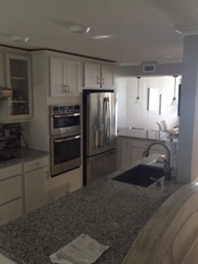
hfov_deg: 42.9
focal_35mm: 33
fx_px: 252
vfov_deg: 55.3
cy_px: 128
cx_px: 100
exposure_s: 1/24
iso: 250
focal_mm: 4.15
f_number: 2.2
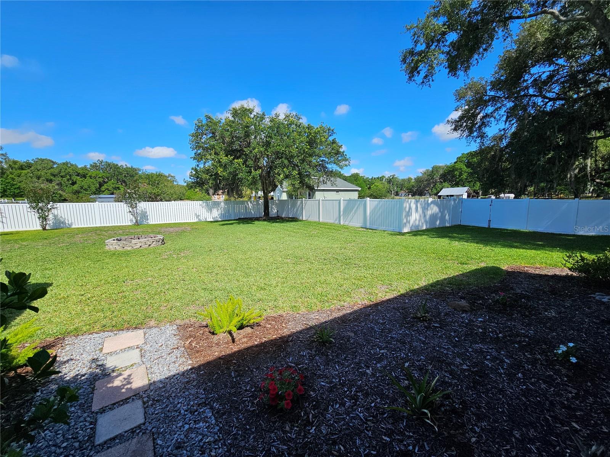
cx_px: 305
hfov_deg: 106.2
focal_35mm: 13
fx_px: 229
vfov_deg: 89.9
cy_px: 228
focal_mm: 2.2
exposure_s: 1/1936
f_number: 2.2
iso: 50
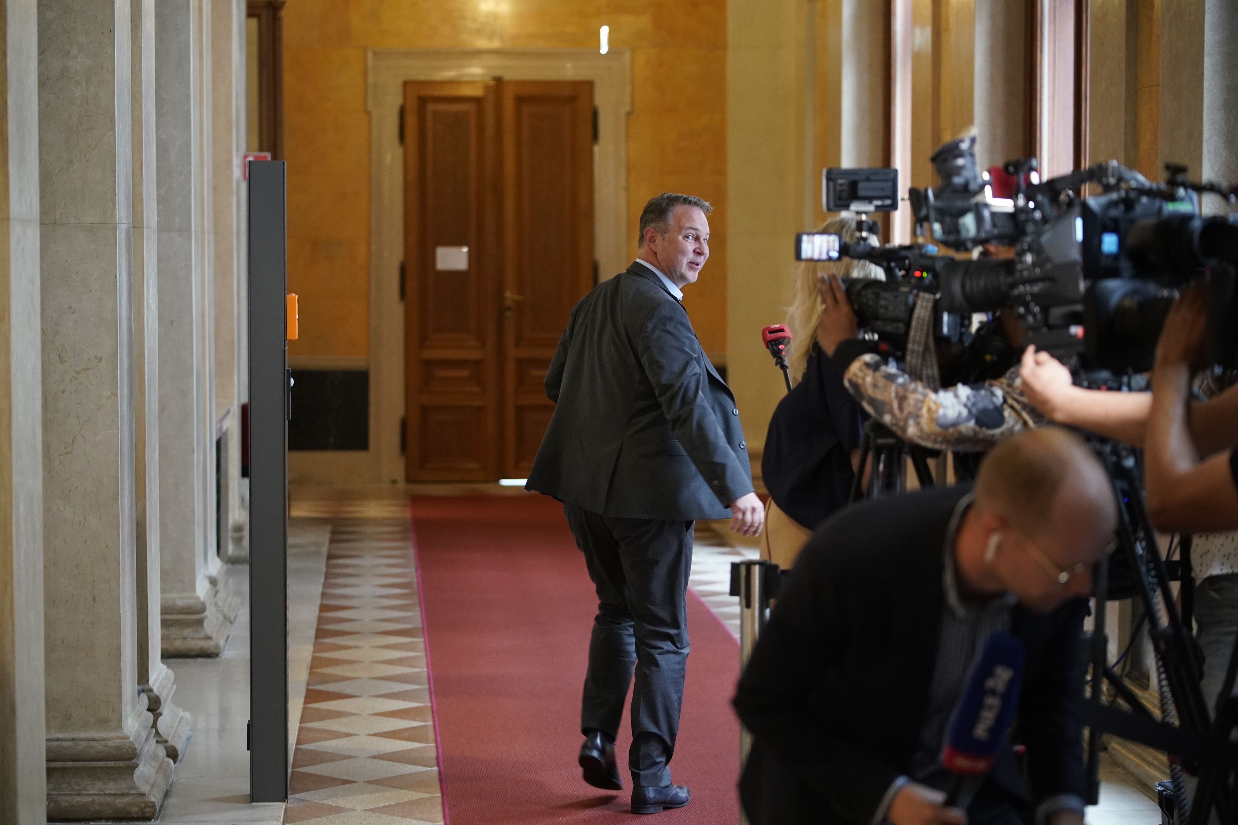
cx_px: 619
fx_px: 2854
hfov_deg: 24.5
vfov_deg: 16.5
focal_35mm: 83
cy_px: 412
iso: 3200
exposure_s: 1/160
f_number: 2.8
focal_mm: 83
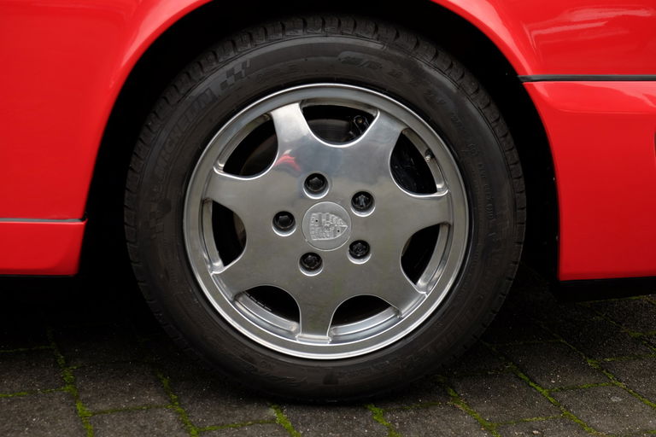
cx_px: 328
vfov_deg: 18.7
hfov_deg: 27.7
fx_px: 1330
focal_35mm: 73
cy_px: 218
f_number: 4
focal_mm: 48.4
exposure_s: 1/90
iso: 200
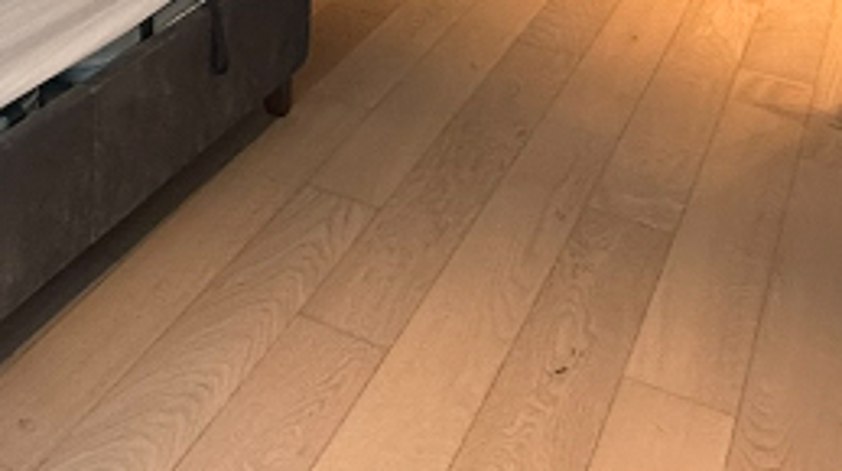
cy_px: -426
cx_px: -133
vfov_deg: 16.4
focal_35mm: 59
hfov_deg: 30.8
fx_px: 1316
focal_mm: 2.22
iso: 250
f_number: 2.2
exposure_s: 1/50
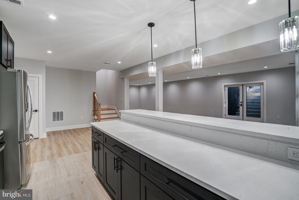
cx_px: 150
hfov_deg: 96.7
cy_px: 100
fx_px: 133
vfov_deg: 73.7
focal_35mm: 16
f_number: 8
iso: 1250
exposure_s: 1/60
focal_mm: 16
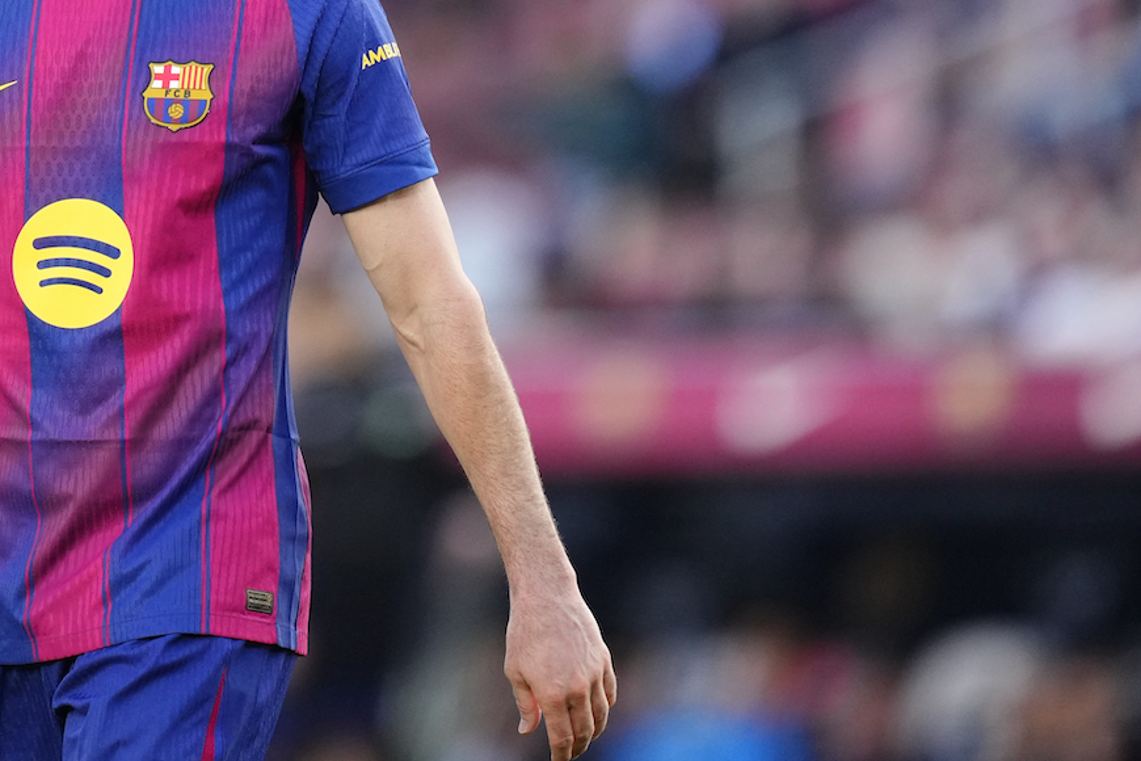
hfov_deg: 2.8
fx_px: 23325
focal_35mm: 736
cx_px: 397
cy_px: 90
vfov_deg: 1.9
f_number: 2.8
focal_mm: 400
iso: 2000
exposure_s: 1/2000
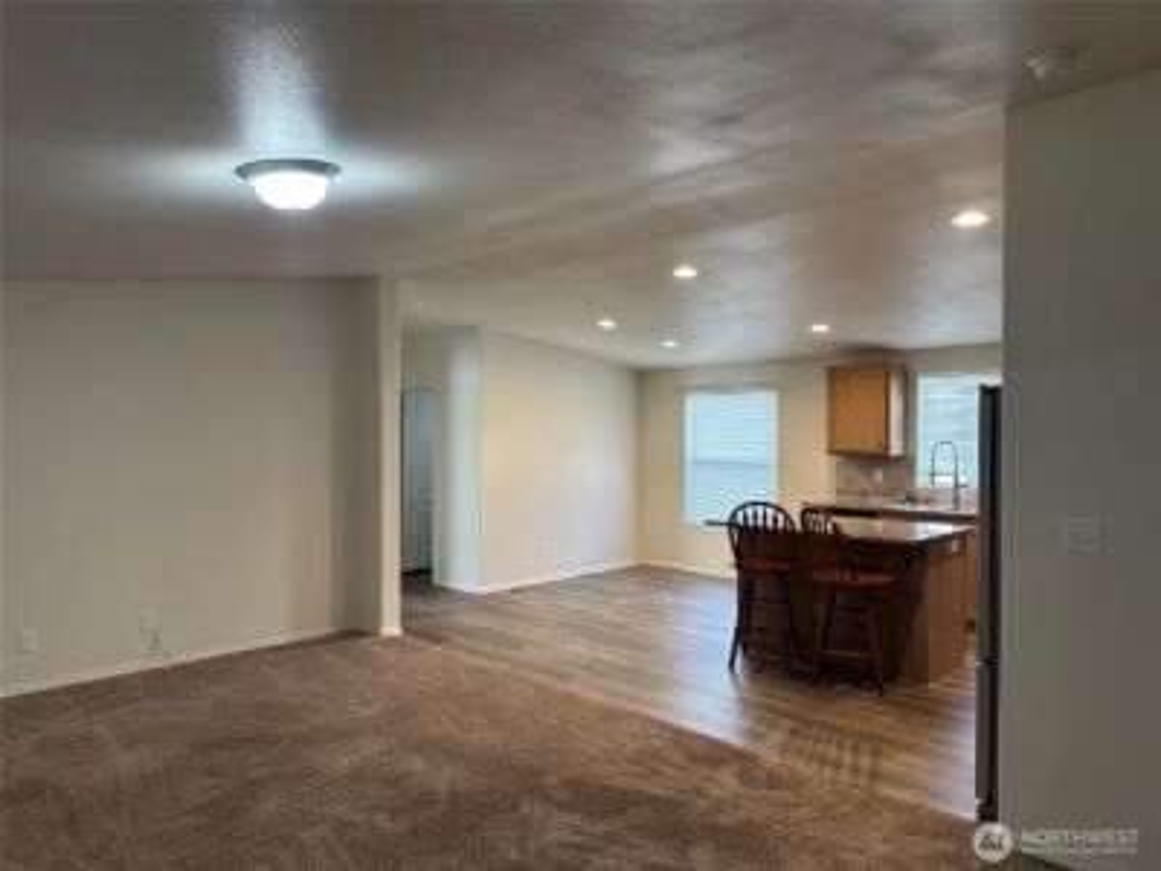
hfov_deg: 71.6
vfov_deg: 56.8
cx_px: 580
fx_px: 805
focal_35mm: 24
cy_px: 436
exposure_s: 1/60
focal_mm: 6.86
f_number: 1.78
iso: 125
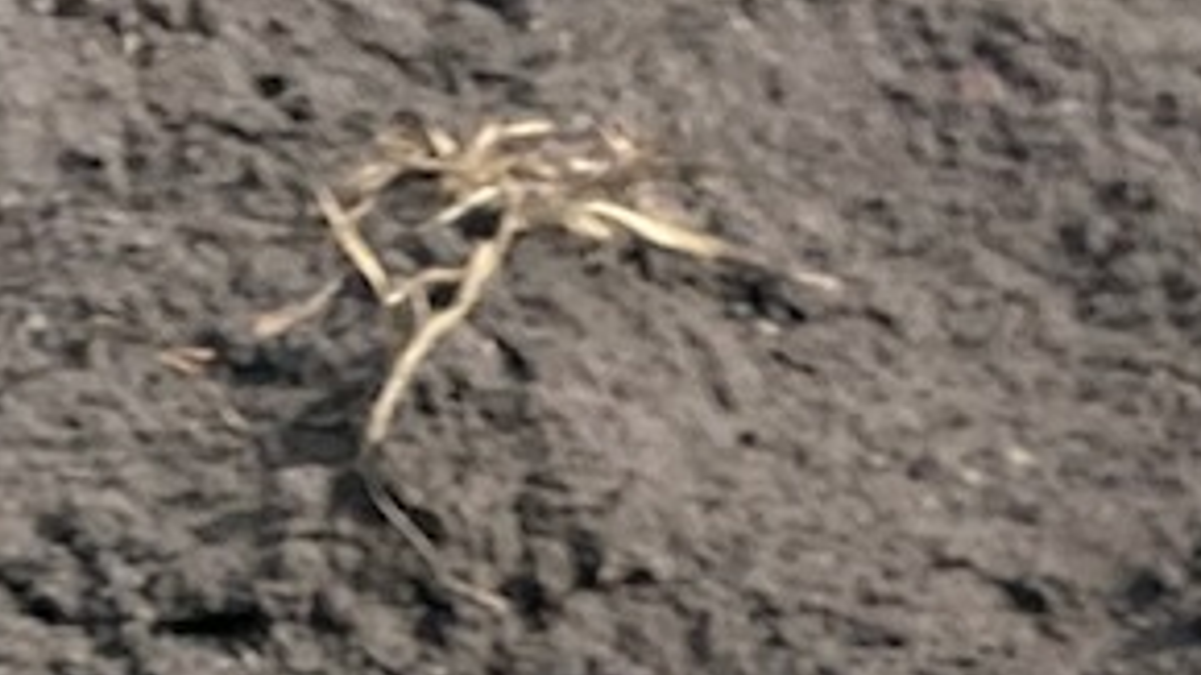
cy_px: 2965
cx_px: 1818
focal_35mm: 200
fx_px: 6368
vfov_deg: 5.2
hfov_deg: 10.4
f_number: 1.8
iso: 32
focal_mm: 4.25
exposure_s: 1/3205
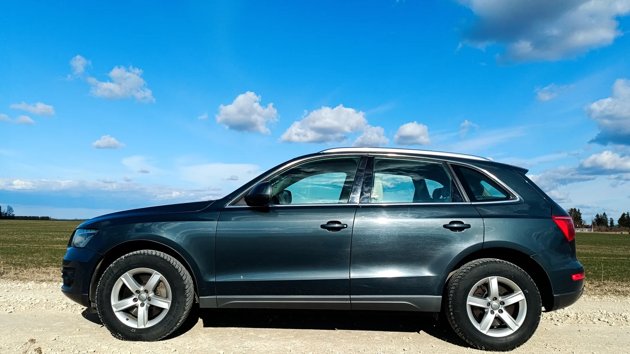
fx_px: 468
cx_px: 321
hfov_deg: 67.9
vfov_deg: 41.5
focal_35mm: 28
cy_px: 190
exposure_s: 1/905
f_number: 1.7
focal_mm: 4.71
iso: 50
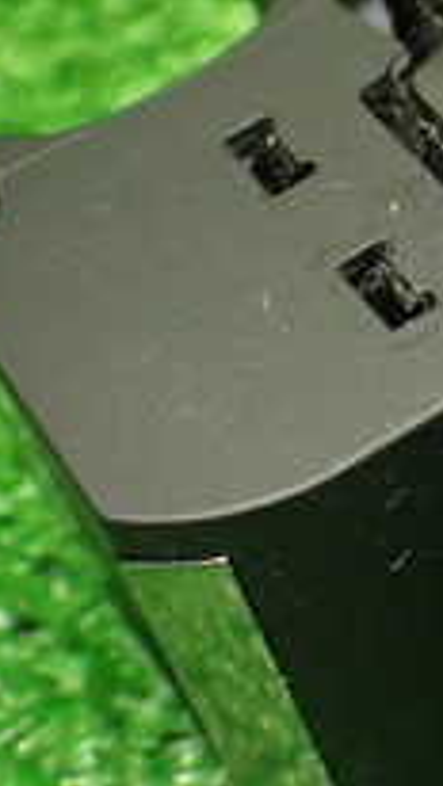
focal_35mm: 95
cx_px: 615
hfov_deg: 12.3
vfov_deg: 22.4
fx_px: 1982
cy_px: 275
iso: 500
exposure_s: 1/125
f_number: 2.3
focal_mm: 5.4
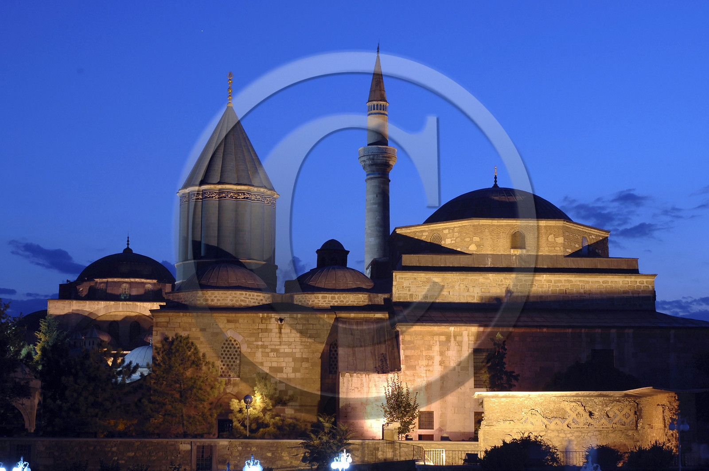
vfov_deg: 22.6
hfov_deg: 33.4
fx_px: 1180
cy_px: 236
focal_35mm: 60
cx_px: 354
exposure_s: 1.3
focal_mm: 40
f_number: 8
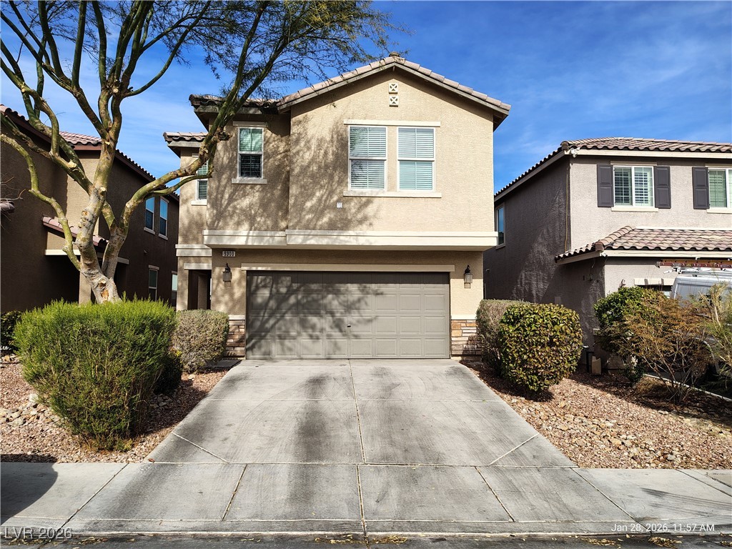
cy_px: 274
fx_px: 508
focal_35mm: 24
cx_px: 366
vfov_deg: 56.8
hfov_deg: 71.6
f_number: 1.8
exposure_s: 1/1530
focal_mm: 5.56
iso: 100
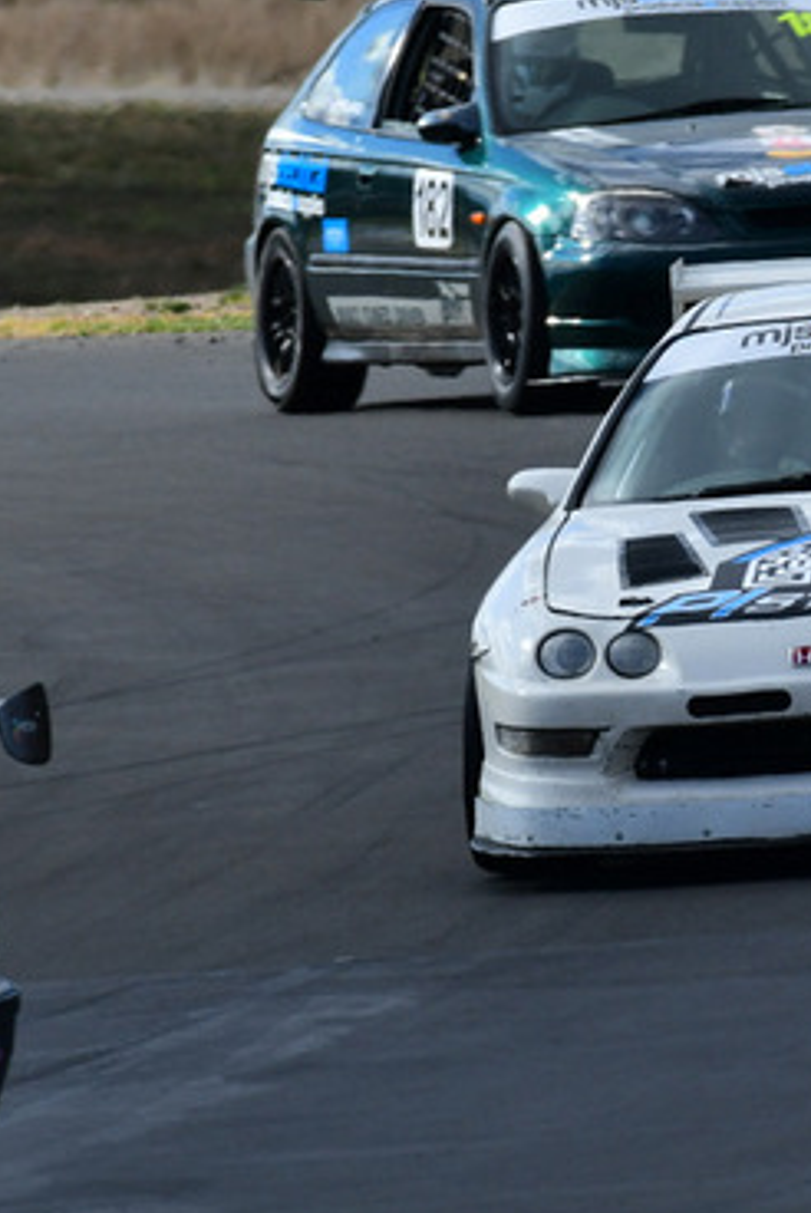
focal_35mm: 1629
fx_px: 54939
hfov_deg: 0.8
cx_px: 673
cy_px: 425
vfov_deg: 1.3
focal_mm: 500
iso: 500
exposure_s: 1/640
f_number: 11
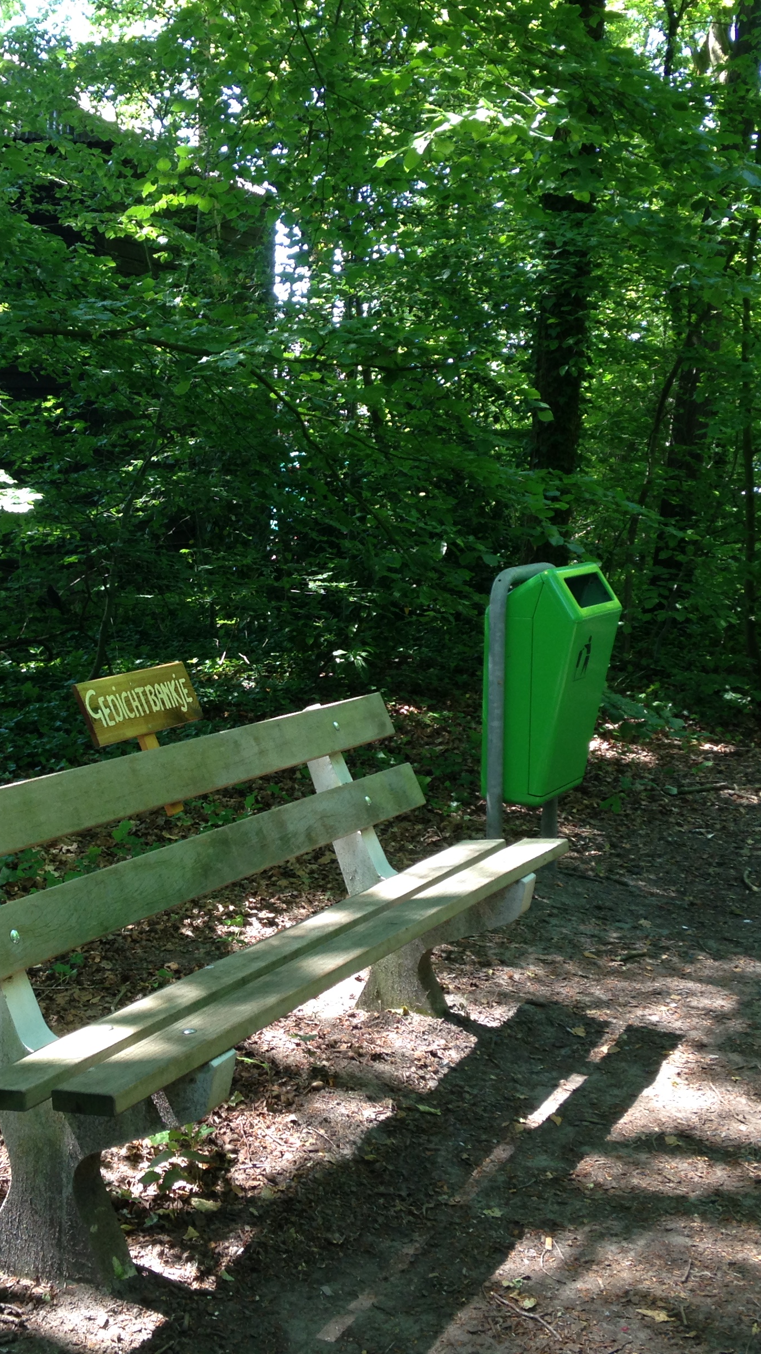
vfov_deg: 42.9
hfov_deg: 24.7
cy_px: 677
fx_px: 1722
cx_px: 232
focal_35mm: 48
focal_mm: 4.12
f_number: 2.4
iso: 50
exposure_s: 1/40
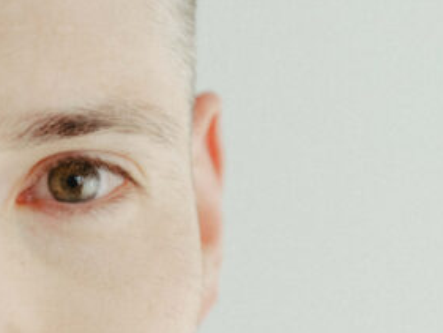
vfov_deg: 6.8
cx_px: 33
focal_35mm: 218
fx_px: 2791
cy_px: 442
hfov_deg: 9.0
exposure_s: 1/320
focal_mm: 64
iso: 1000
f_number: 5
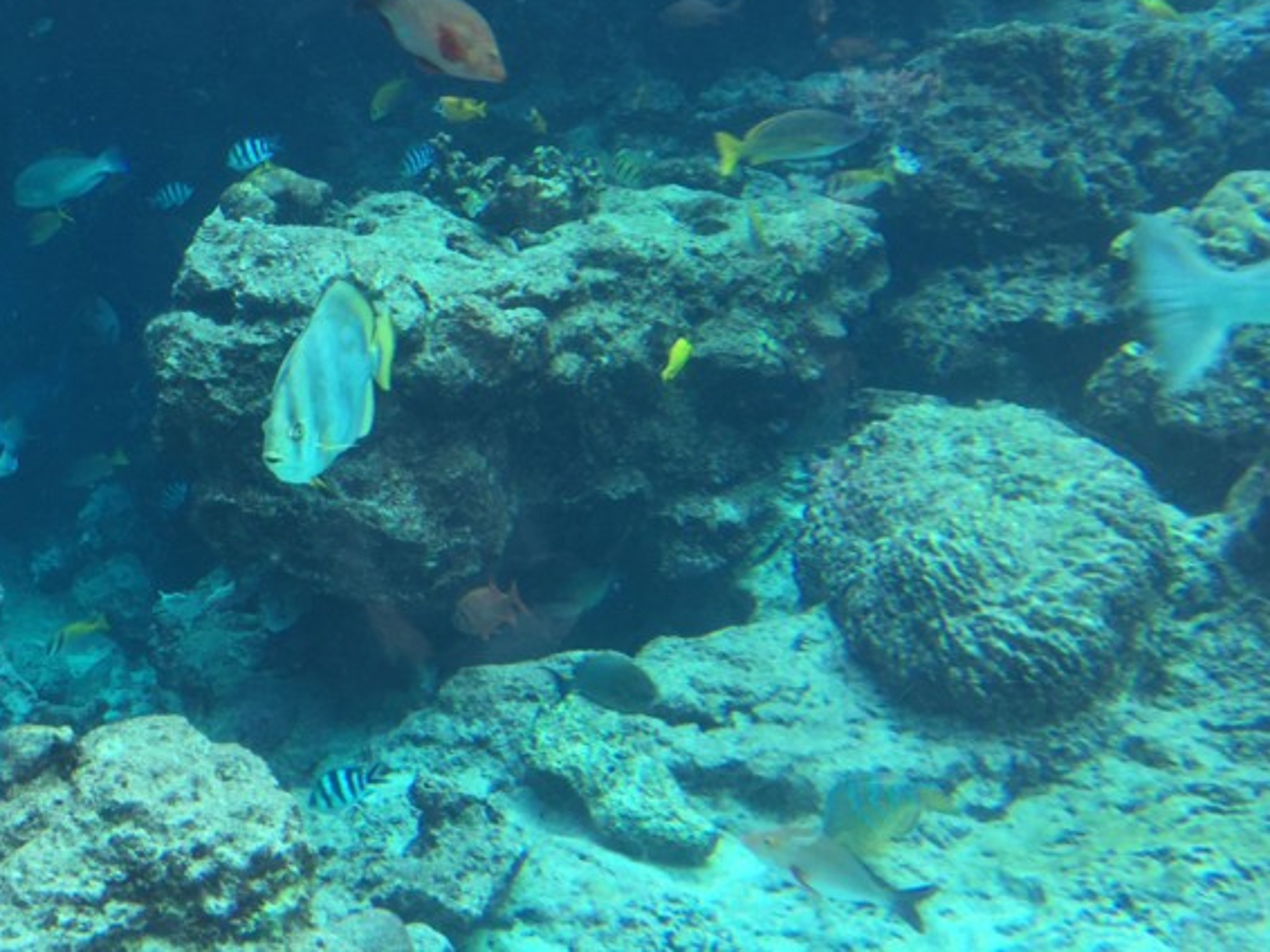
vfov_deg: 34.6
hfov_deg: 44.8
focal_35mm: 41
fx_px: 1504
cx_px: 381
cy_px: 281
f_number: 2.2
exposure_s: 1/30
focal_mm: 4.15
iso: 40
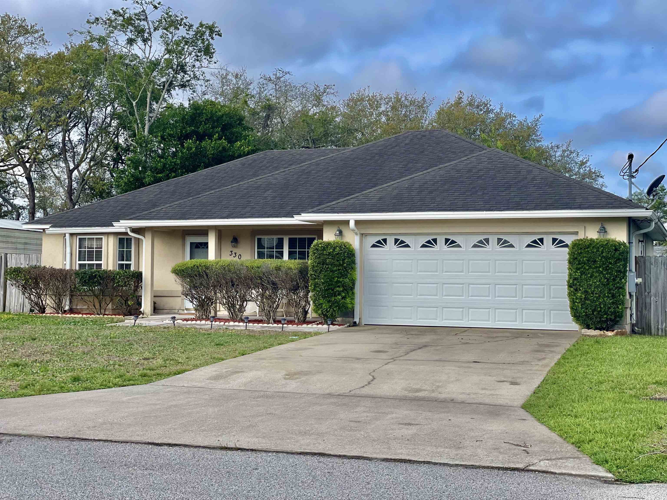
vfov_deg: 28.0
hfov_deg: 36.8
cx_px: 334
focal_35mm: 52
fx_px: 1002
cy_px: 250
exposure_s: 1/1845
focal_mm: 6
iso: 32
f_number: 2
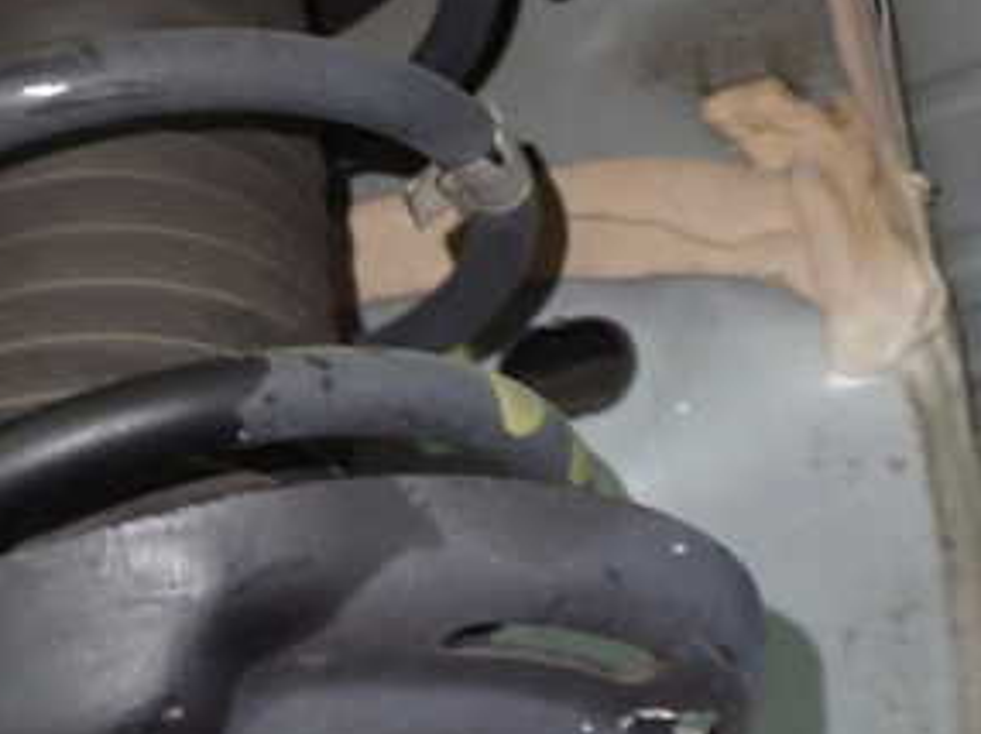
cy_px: 237
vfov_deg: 23.1
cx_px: 257
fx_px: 1784
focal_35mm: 63
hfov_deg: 30.3
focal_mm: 5.4
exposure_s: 1/30
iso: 800
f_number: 2.3
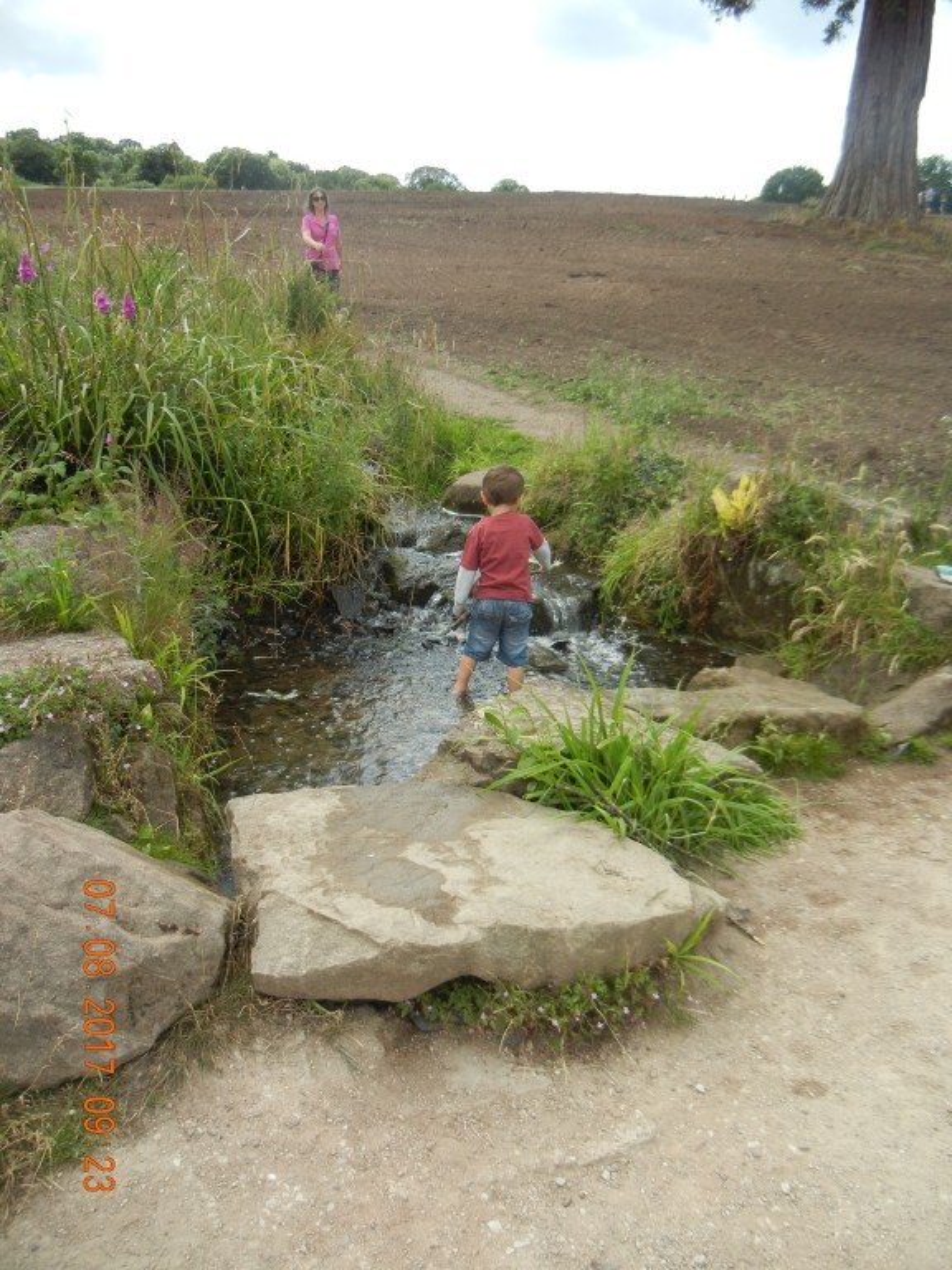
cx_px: 476
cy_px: 635
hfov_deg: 46.8
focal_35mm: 30
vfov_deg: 60.0
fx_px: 1100
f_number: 3.5
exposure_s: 1/603
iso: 160
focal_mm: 5.4
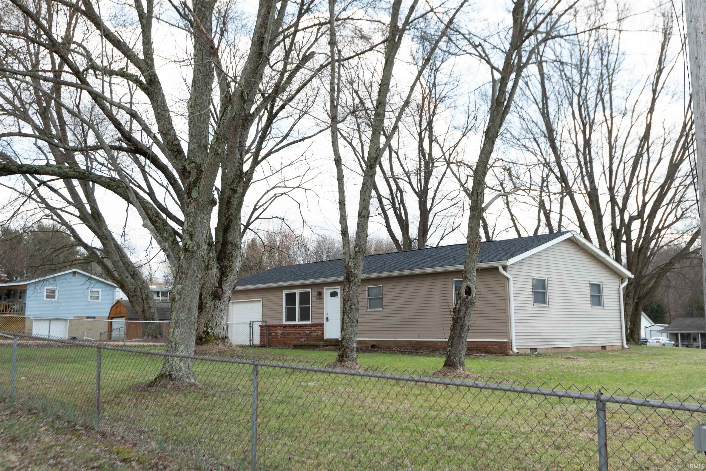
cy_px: 236
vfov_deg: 37.9
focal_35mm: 35
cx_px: 353
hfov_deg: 54.4
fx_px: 687
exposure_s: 1/250
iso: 160
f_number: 5.6
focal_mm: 35
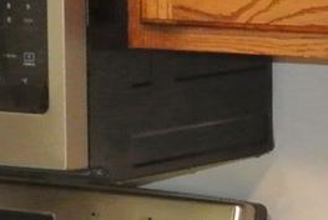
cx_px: 468
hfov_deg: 6.7
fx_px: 2773
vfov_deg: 4.4
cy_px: 504
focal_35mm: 304
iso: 1600
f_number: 4
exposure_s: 1/8
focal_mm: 14.5
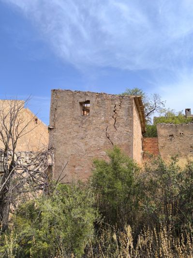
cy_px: 129
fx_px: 171
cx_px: 96
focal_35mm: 23
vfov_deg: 73.9
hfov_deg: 58.9
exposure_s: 1/957
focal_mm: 6.14
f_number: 1.65
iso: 50
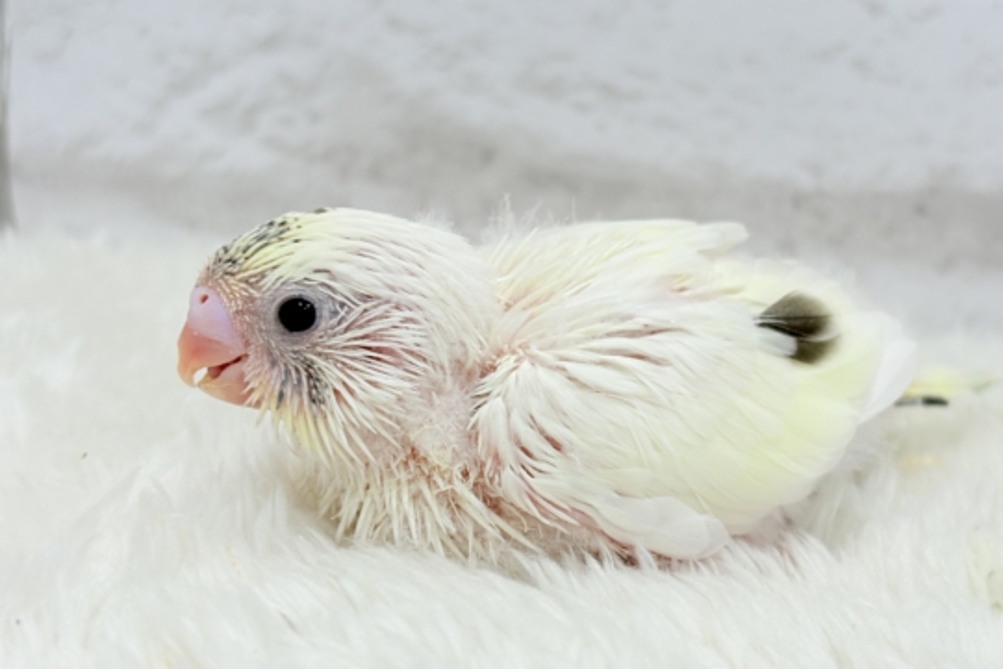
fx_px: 1783
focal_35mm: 64
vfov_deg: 21.3
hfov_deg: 31.4
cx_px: 554
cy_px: 345
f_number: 1.6
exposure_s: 1/50
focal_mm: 5.96
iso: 32
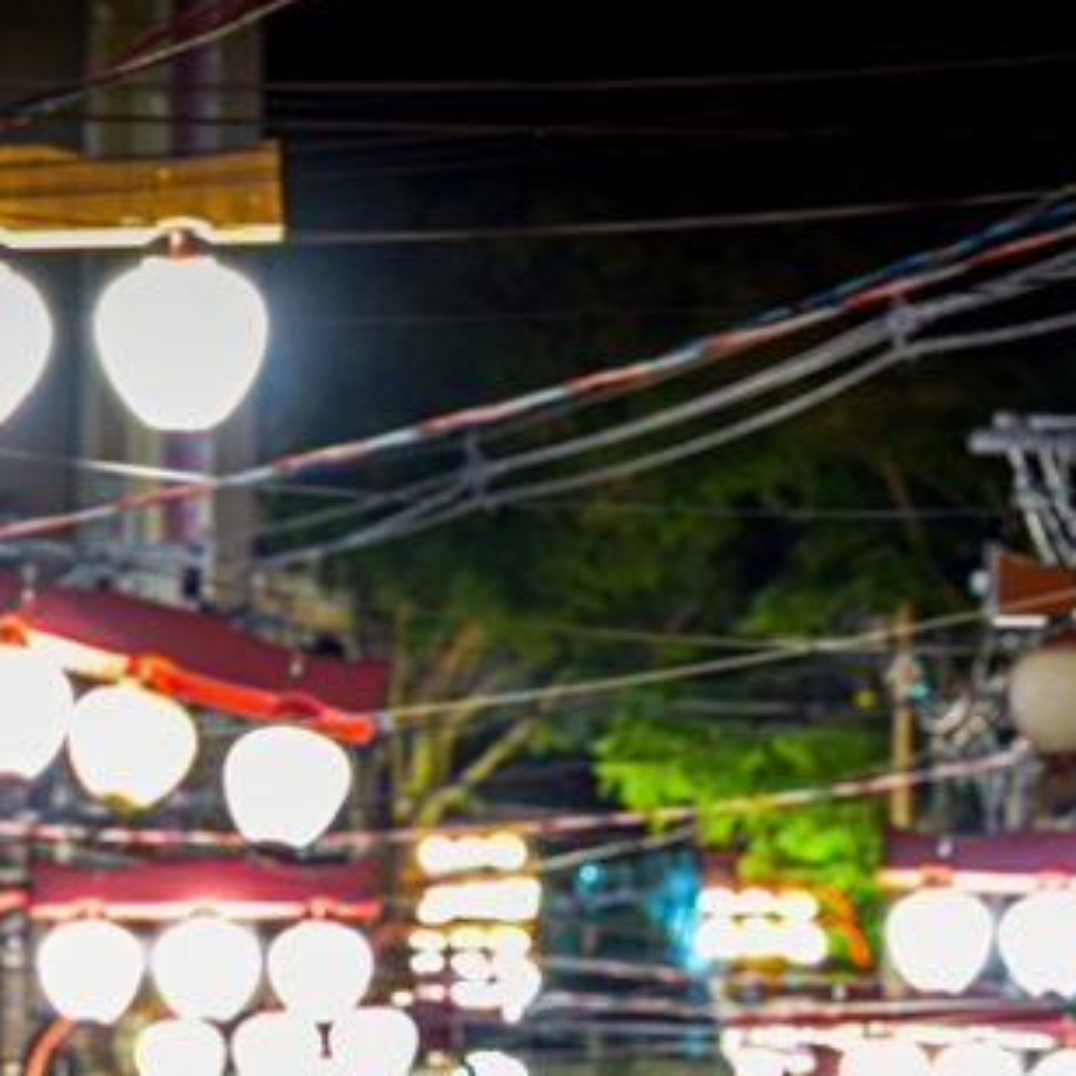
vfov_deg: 4.1
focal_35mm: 424
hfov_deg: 4.1
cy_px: 1314
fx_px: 14911
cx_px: 531
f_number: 5.6
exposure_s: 1/1.6
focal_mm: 135
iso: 400
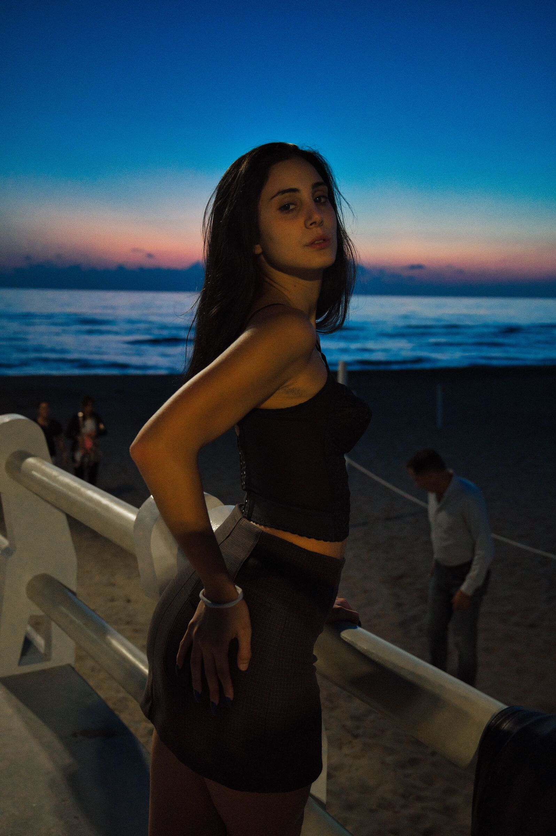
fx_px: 928
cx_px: 278
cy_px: 418
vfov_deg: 48.5
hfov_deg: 33.4
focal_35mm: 40
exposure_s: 1/160
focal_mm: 40
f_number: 4
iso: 5000
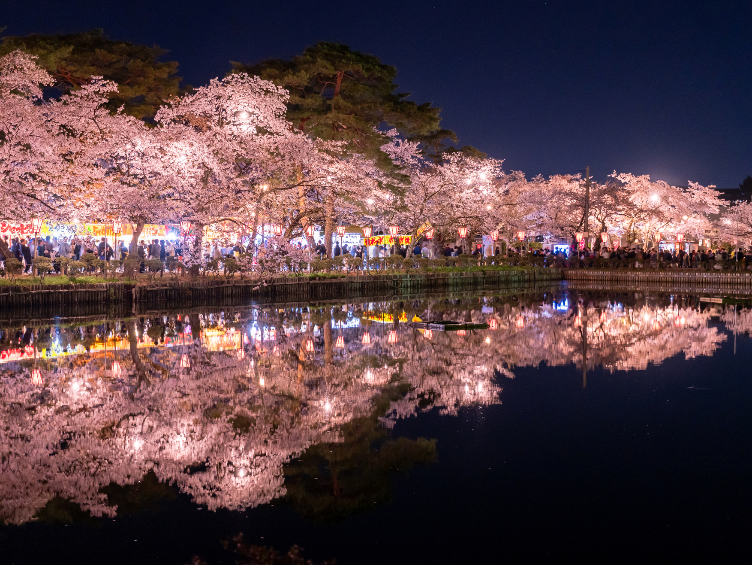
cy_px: 283
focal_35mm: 57
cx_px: 405
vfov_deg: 25.7
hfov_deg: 33.8
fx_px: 1238
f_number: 4
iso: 500
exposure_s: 1/2.5
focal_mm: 35
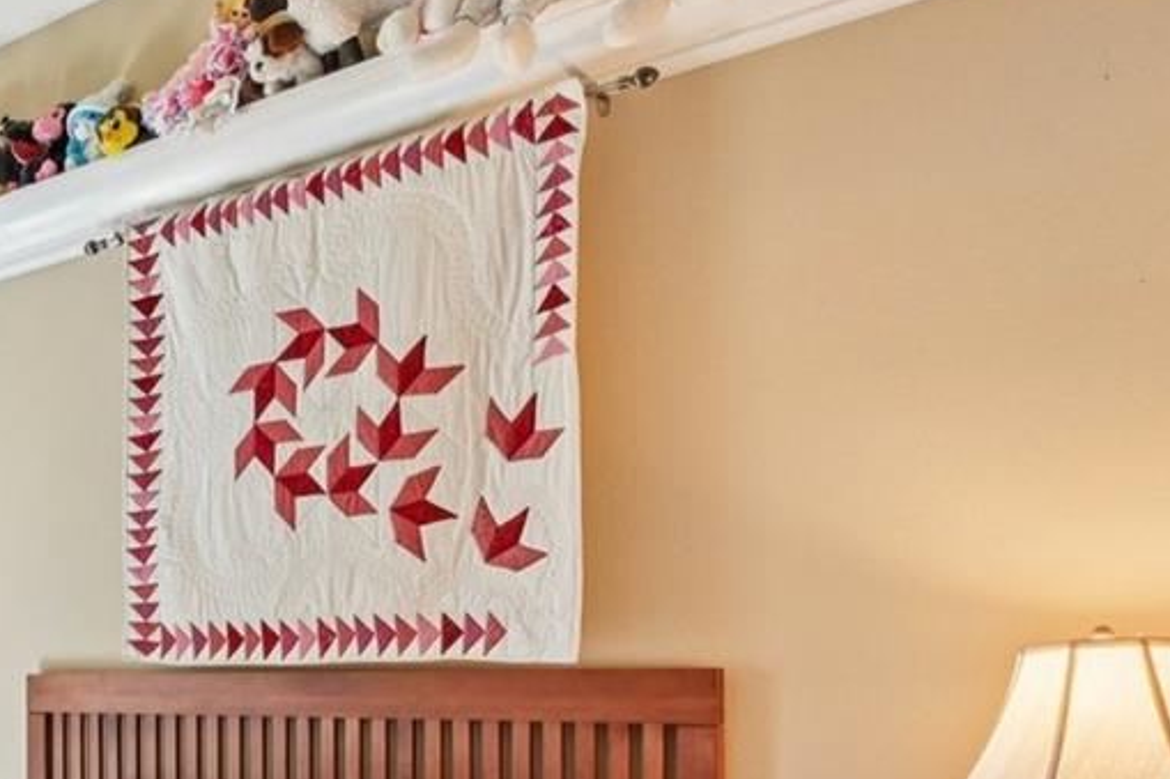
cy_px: 680
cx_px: -320
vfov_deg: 29.4
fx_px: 1429
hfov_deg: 33.6
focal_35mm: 44
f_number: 8
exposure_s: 1/100
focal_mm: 14
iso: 400
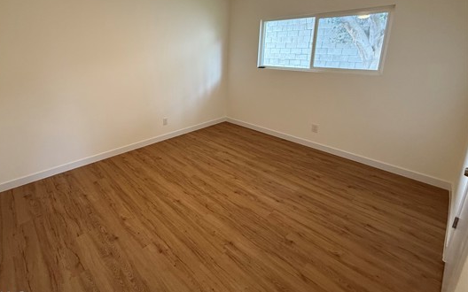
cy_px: 100
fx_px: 230
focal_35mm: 18
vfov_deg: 63.5
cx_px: 185
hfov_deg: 89.8
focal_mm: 2.22
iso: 250
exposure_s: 1/60
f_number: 2.2
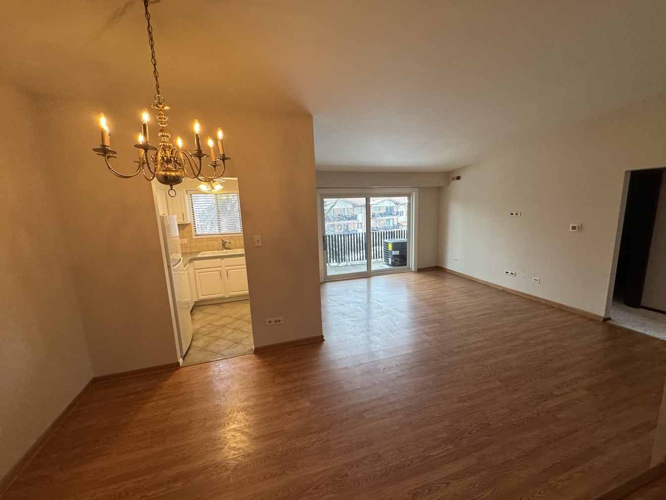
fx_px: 289
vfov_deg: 81.7
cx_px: 349
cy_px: 257
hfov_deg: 98.1
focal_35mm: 15
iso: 250
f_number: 2.2
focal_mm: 2.22
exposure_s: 1/120
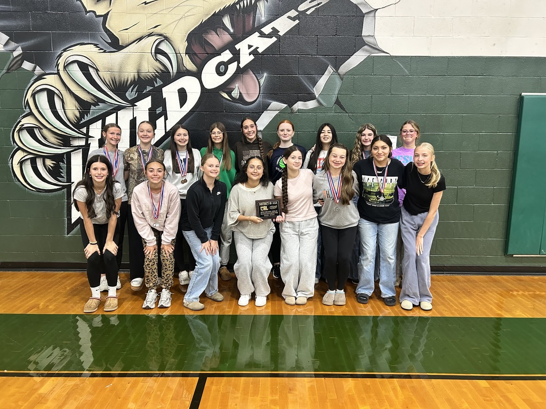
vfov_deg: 53.1
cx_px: 273
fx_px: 410
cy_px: 204
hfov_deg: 67.3
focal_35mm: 26
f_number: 1.5
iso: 200
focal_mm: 5.7
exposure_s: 1/60
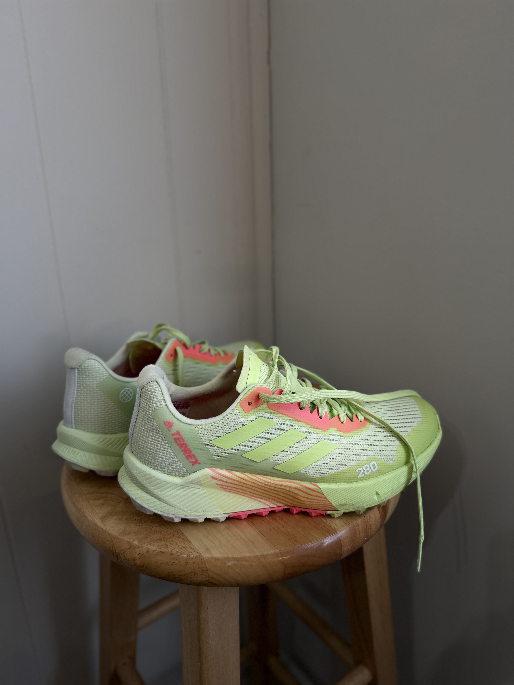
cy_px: 342
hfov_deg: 56.8
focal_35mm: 24
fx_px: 475
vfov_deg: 71.6
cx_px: 257
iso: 100
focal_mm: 6.76
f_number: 1.78
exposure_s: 1/120
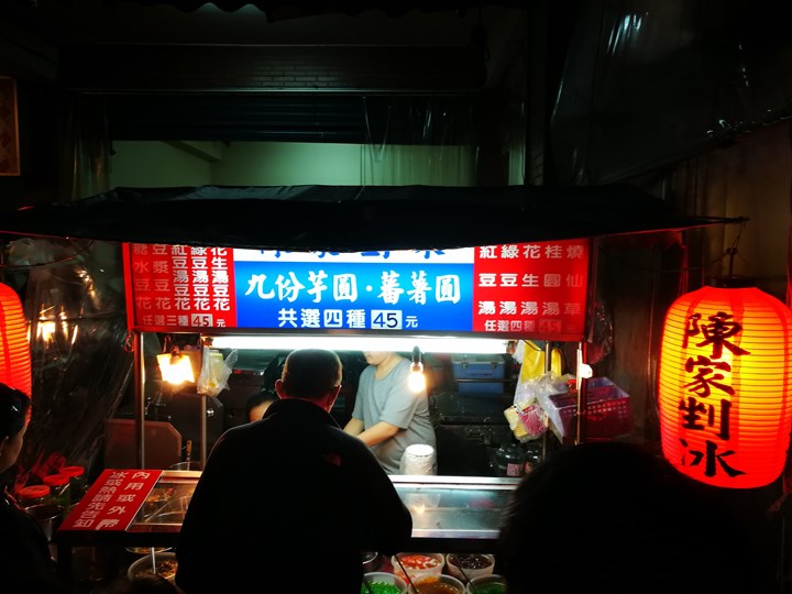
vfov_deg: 51.4
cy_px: 297
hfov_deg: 65.3
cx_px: 396
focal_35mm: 27
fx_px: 618
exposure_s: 1/40
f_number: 2.2
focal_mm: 4.5
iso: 160
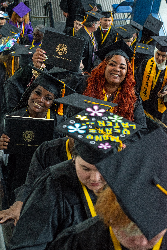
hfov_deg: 13.0
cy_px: 125
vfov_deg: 19.5
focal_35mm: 105
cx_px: 84
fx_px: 731
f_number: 8
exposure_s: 1/180
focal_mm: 70
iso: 800
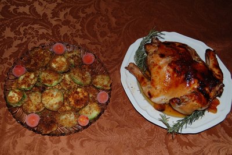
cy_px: 78
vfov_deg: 31.8
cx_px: 116
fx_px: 270
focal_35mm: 42
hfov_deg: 46.4
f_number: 5.6
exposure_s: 1/125
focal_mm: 28
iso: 200
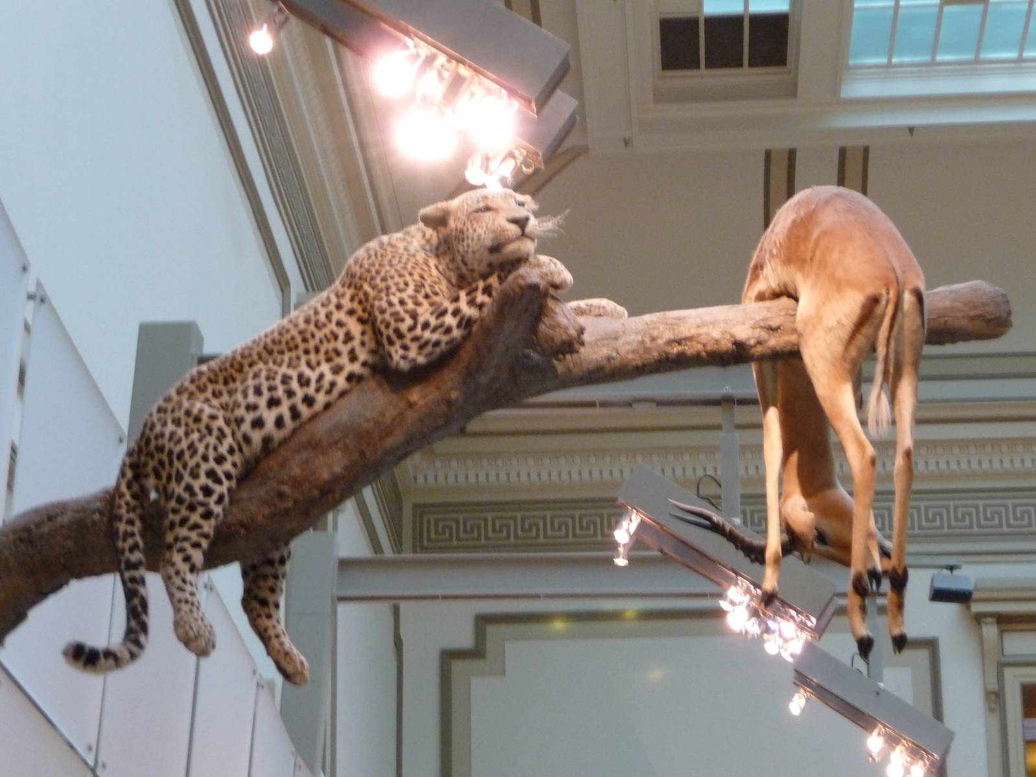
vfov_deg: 11.6
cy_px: 388
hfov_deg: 15.4
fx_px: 3831
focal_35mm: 128
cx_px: 518
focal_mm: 21.8
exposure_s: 1/13
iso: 400
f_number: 4.7
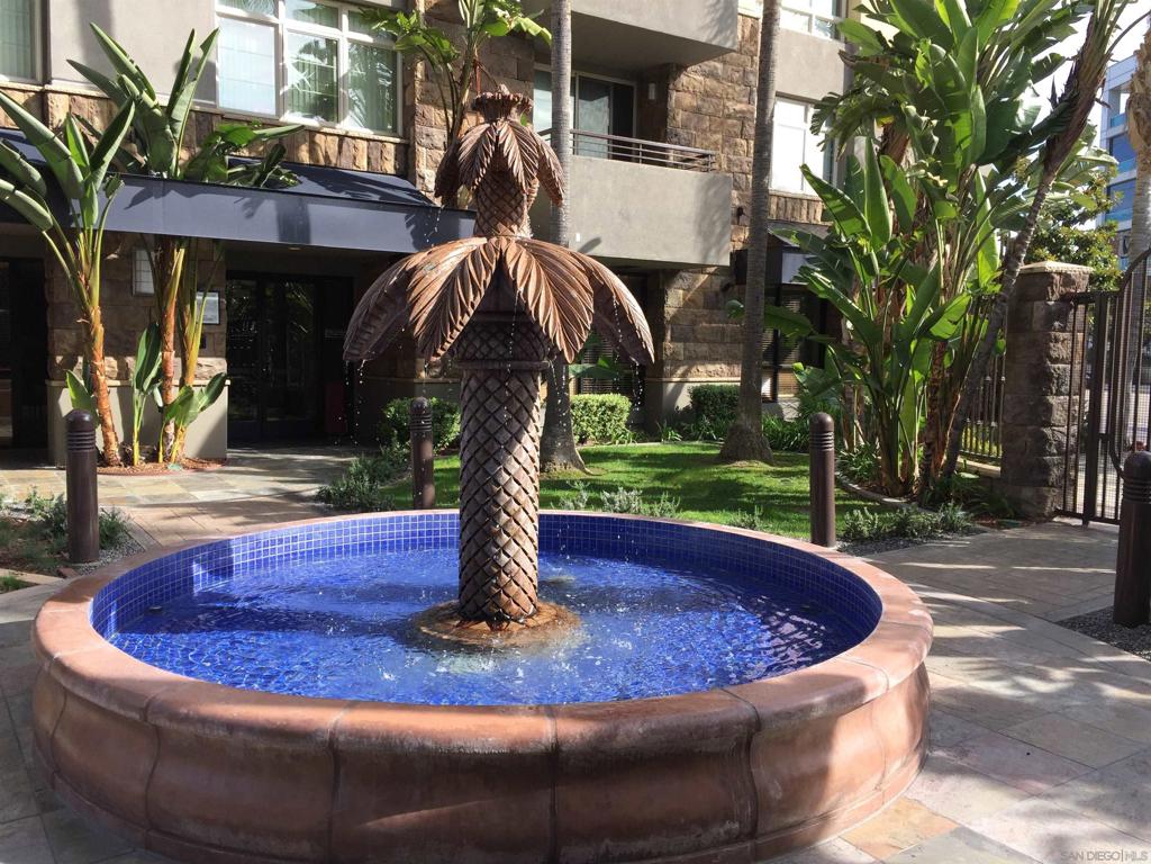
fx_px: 964
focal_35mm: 29
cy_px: 432
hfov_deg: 61.7
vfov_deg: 48.2
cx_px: 576
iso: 32
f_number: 2.2
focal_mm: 4.15
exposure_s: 1/520
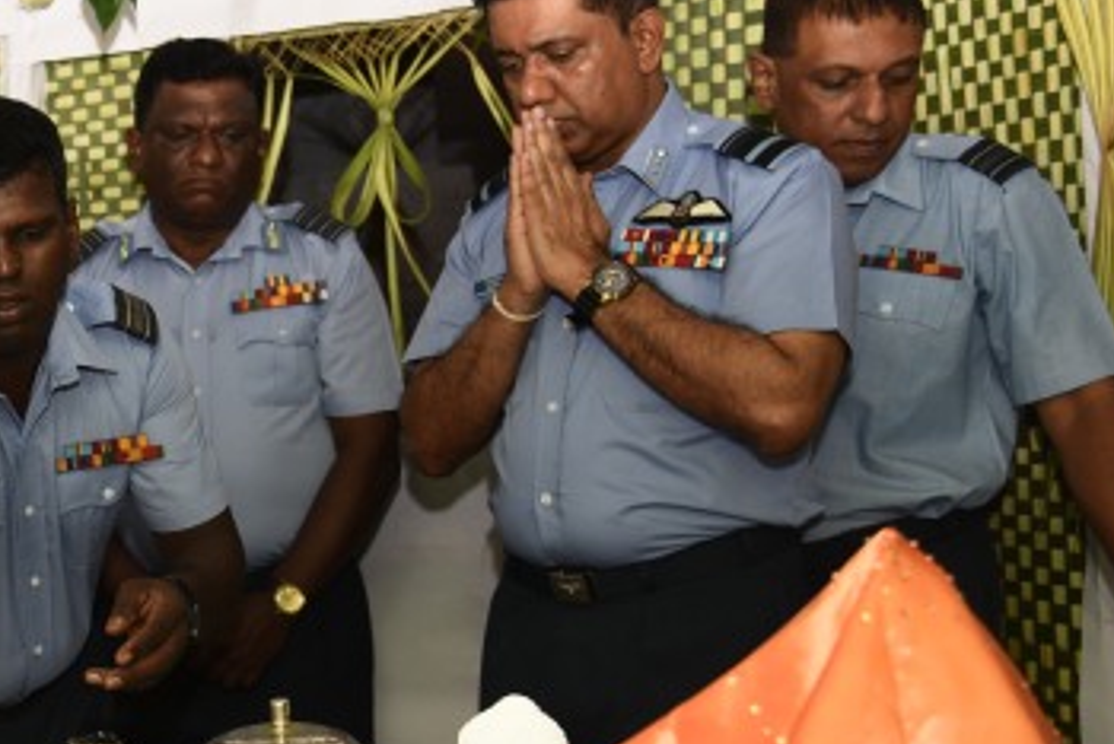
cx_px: 38
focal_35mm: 64
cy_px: 507
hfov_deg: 29.6
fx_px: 1982
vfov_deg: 21.2
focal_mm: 32
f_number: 4
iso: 320
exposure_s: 1/125
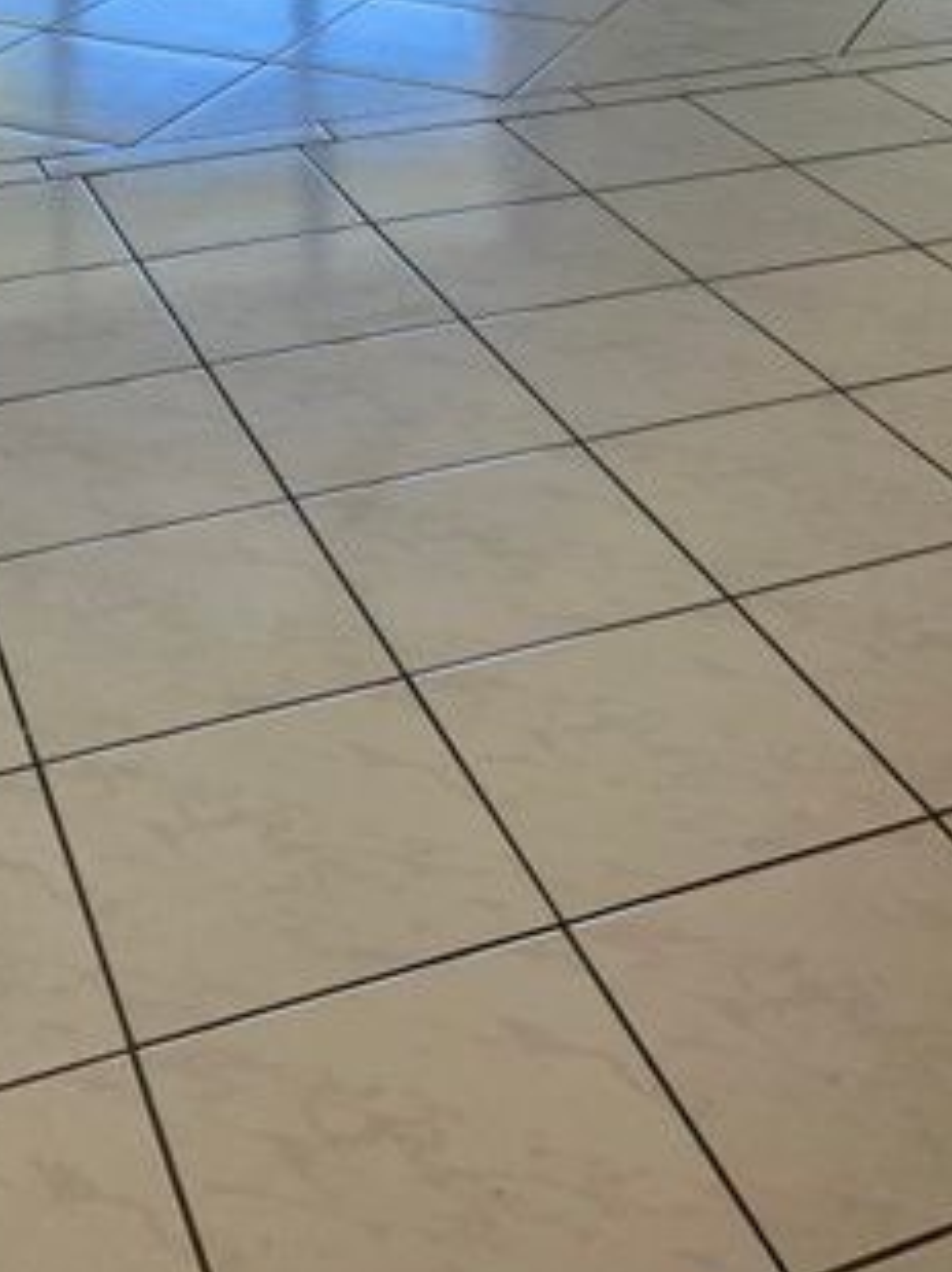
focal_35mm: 56
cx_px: 439
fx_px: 2056
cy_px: 2
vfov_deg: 31.8
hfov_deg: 26.1
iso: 50
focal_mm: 5.1
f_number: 1.6
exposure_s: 1/120
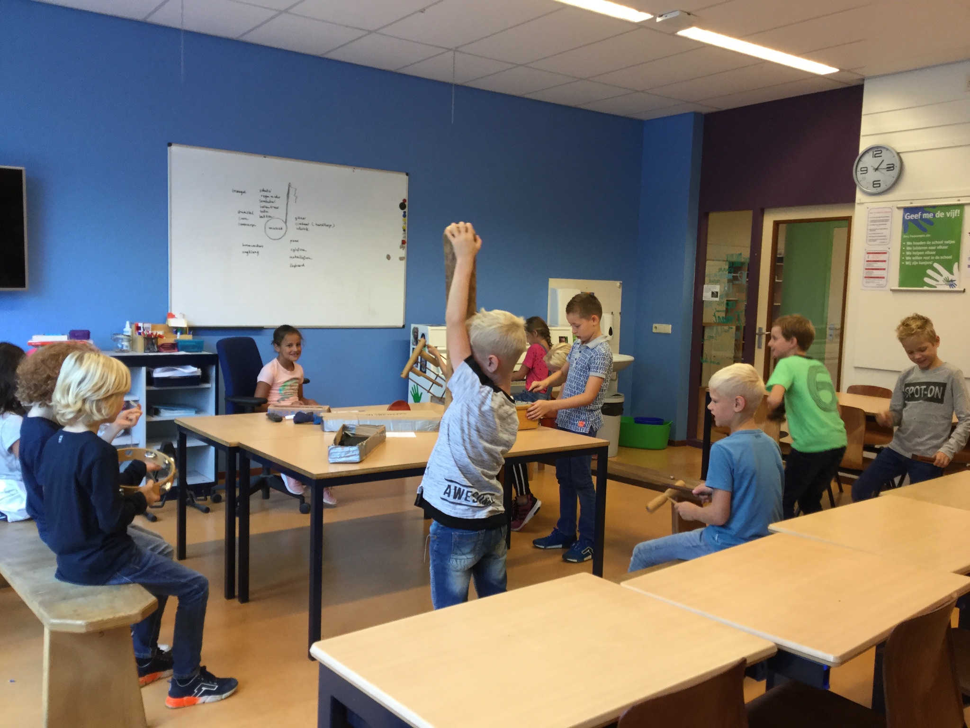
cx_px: 485
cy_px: 364
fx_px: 869
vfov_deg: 45.4
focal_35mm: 31
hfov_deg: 58.4
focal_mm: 3.3
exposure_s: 1/33
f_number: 2.4
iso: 64
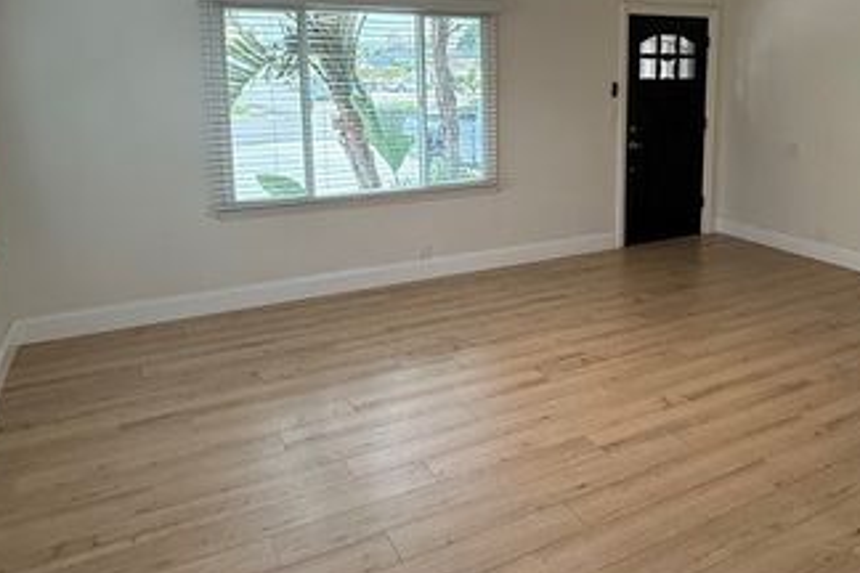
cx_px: 544
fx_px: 717
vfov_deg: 42.8
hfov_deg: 61.0
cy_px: 179
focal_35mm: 30
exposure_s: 1/120
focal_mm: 2.22
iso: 320
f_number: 2.2
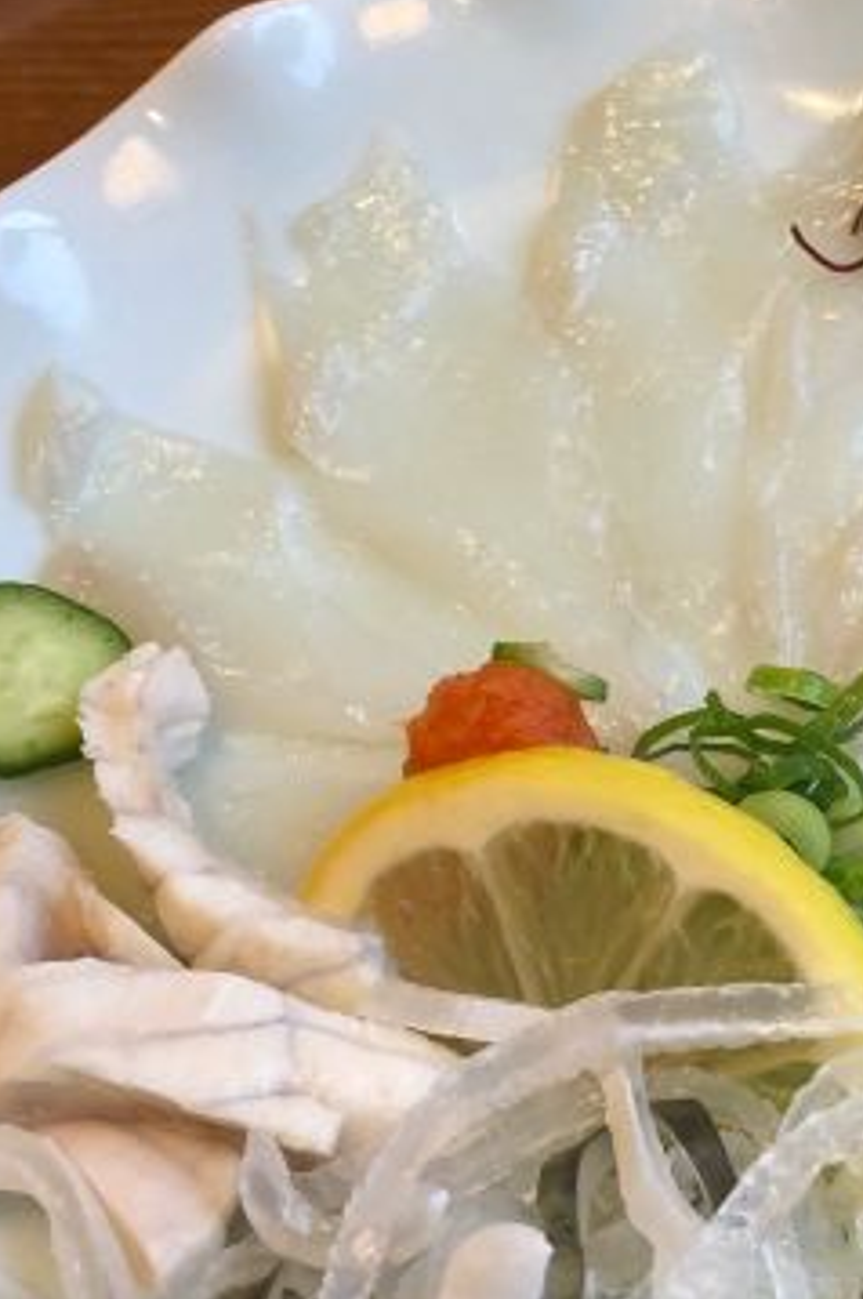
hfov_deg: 23.2
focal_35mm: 57
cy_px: 660
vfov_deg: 35.1
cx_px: 742
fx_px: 2053
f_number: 1.8
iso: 40
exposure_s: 1/30
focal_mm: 4
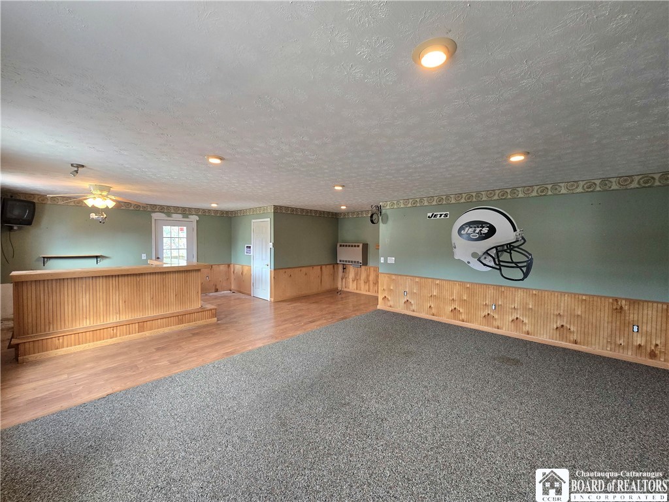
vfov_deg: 89.9
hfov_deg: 106.2
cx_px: 334
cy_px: 251
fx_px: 251
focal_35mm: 13
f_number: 2.2
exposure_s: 1/60.2
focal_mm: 2.2
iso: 200
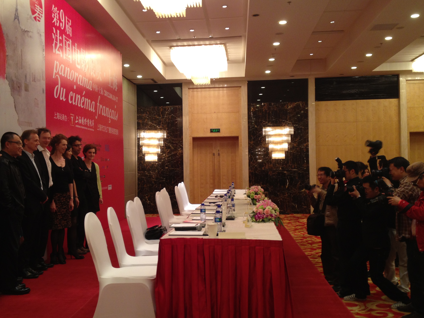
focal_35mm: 43
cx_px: 185
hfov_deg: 43.8
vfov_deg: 33.6
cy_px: 152
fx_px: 527
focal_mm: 4.28
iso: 100
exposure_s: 1/20
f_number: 2.4
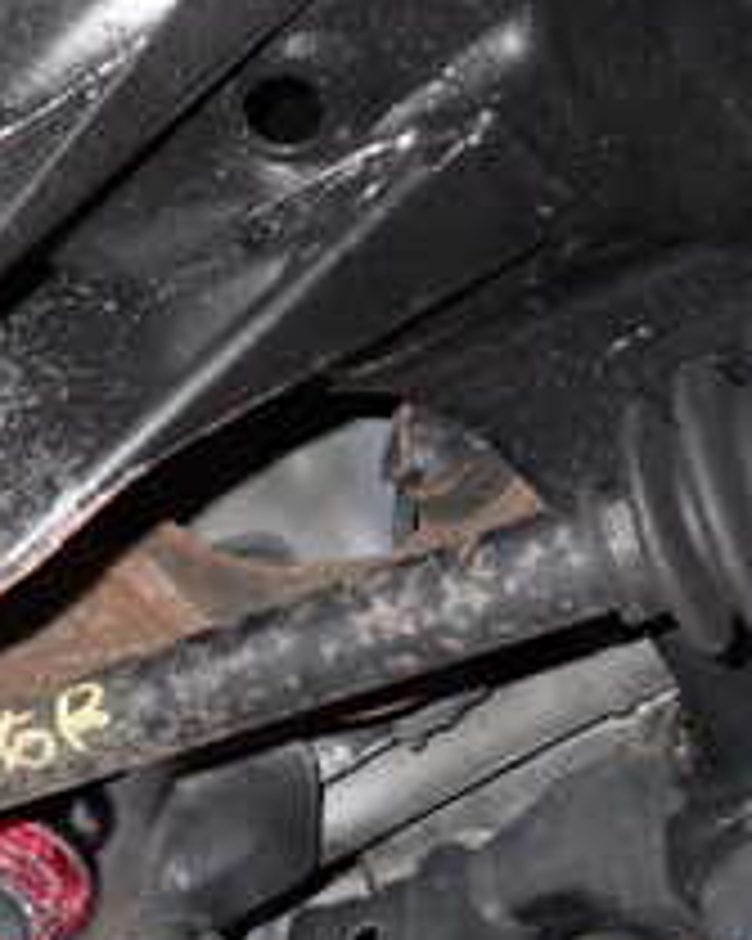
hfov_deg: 21.7
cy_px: 643
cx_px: 230
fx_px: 1949
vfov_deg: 27.0
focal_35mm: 70
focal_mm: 4.5
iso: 800
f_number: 5.6
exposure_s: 1/30
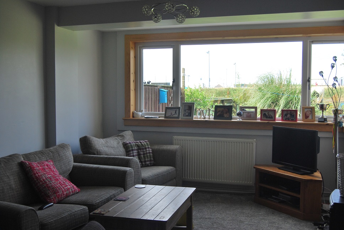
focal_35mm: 39
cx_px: 172
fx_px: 373
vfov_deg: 34.3
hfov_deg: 49.5
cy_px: 115
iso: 140
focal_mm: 26
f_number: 5.6
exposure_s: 1/125
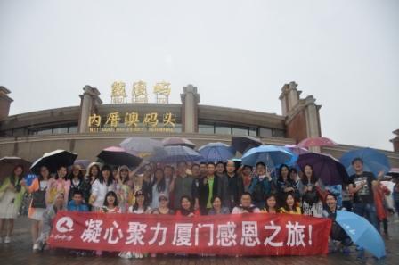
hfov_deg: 67.5
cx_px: 200
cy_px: 132
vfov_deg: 47.8
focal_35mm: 27
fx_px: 299
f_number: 4
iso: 100
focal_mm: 18
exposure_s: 1/250
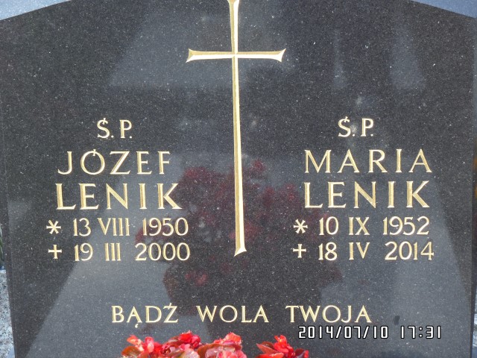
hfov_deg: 17.3
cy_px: 179
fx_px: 1571
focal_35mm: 114
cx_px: 238
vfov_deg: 13.0
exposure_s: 1/90
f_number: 4
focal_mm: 20.3
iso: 100
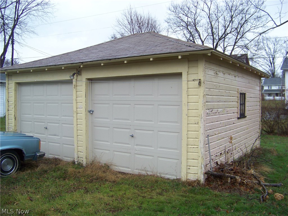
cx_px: 144
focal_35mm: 36
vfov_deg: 39.7
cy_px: 108
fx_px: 300
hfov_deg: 51.4
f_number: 2.8
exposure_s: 1/60
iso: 59
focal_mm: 5.85
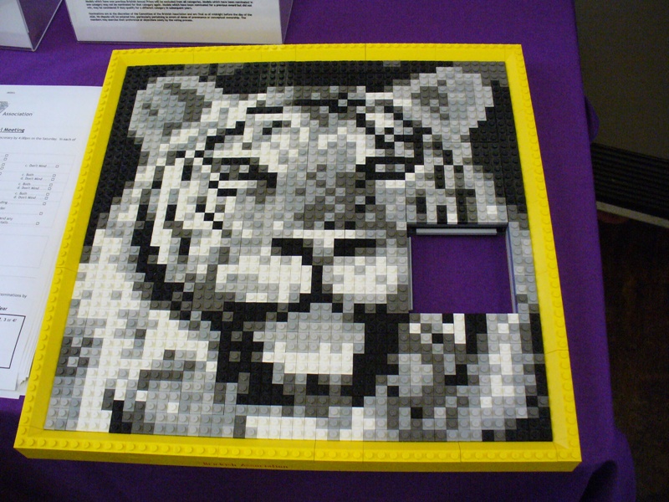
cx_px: 334
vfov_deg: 38.7
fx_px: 715
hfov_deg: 50.1
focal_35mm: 37
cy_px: 251
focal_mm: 6.1
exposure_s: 1/80
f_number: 2.8
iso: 400
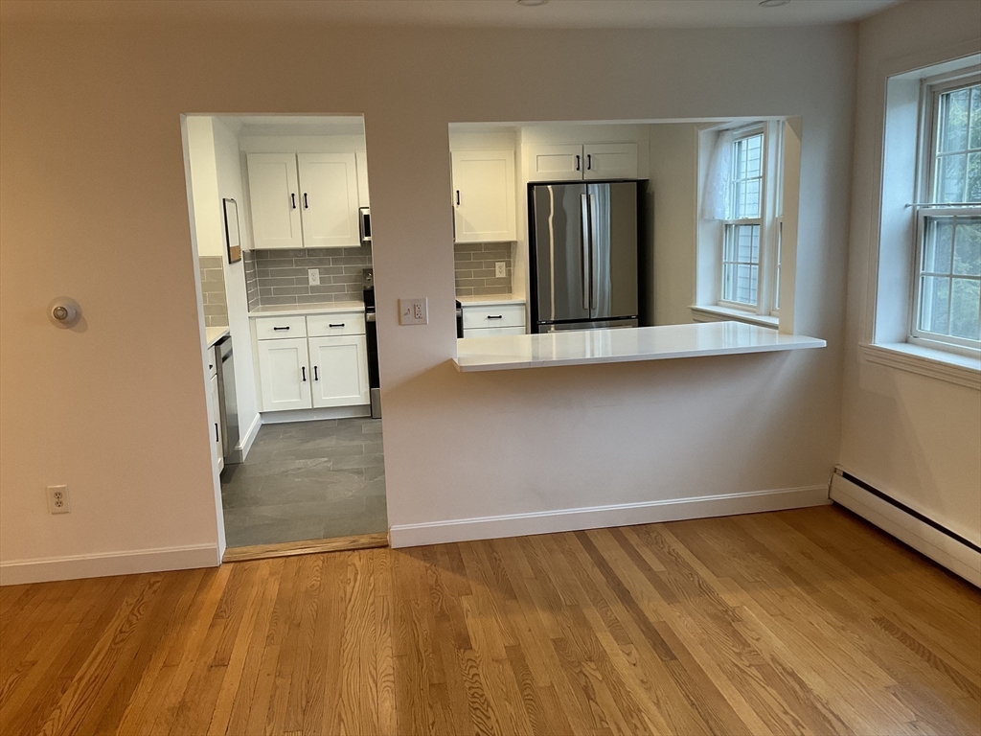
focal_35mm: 29
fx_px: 822
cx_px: 490
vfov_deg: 48.2
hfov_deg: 61.7
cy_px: 368
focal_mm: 3
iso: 64
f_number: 1.8
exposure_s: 1/60
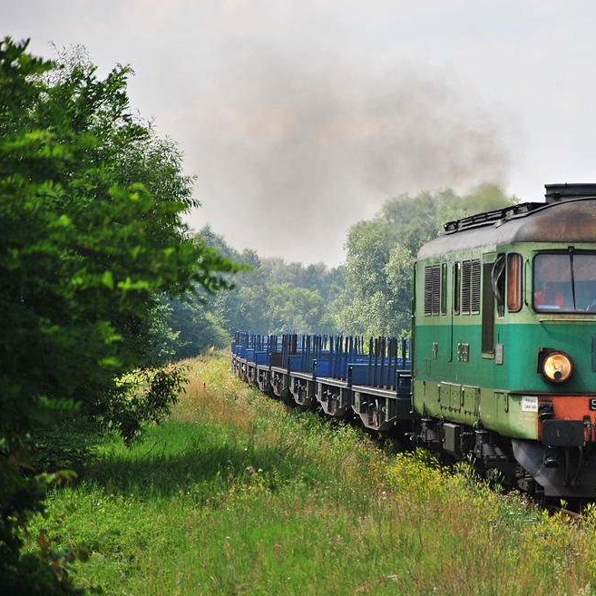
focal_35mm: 209
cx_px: 454
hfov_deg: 8.4
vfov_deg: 8.4
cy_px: 303
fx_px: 4065
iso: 100
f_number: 5.6
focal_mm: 105
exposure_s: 1/320
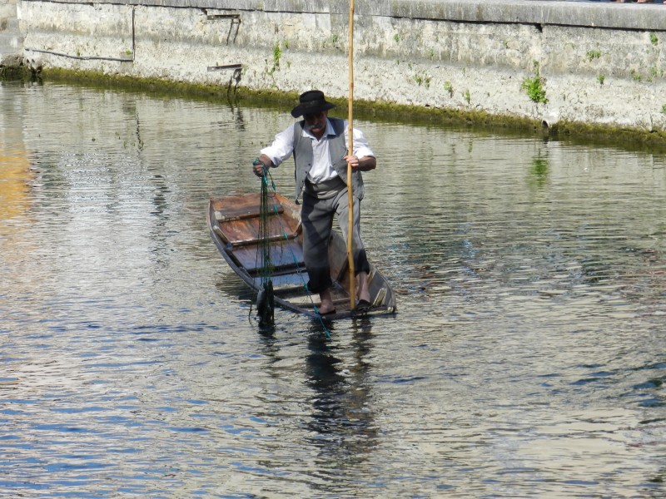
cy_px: 250
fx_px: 4137
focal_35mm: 215
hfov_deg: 9.2
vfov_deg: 6.9
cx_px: 333
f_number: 5.6
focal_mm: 38.2
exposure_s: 1/500
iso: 160
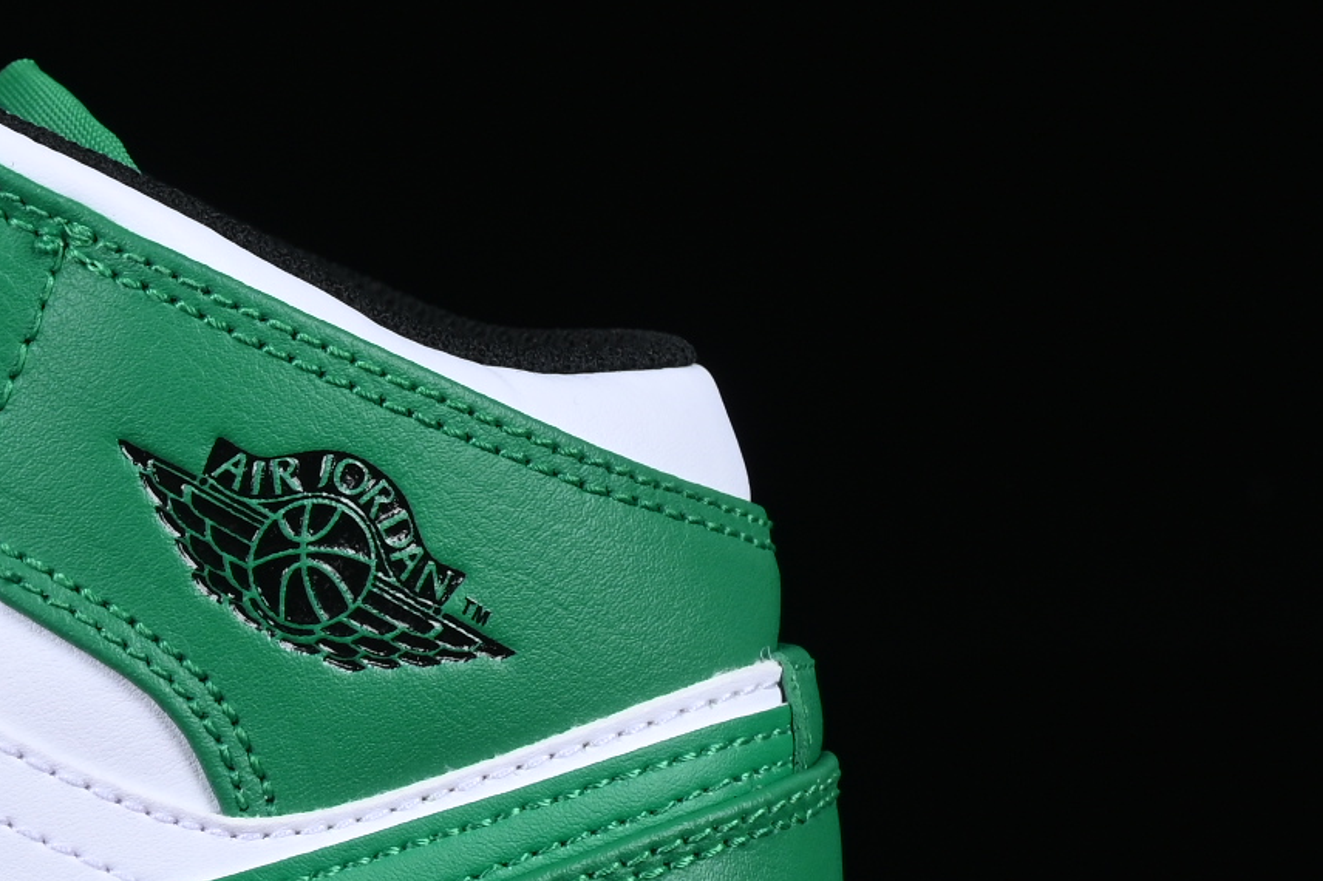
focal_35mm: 244
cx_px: -478
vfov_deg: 5.6
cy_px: 702
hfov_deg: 8.3
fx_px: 8963
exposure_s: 1/80
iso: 160
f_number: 9
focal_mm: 50
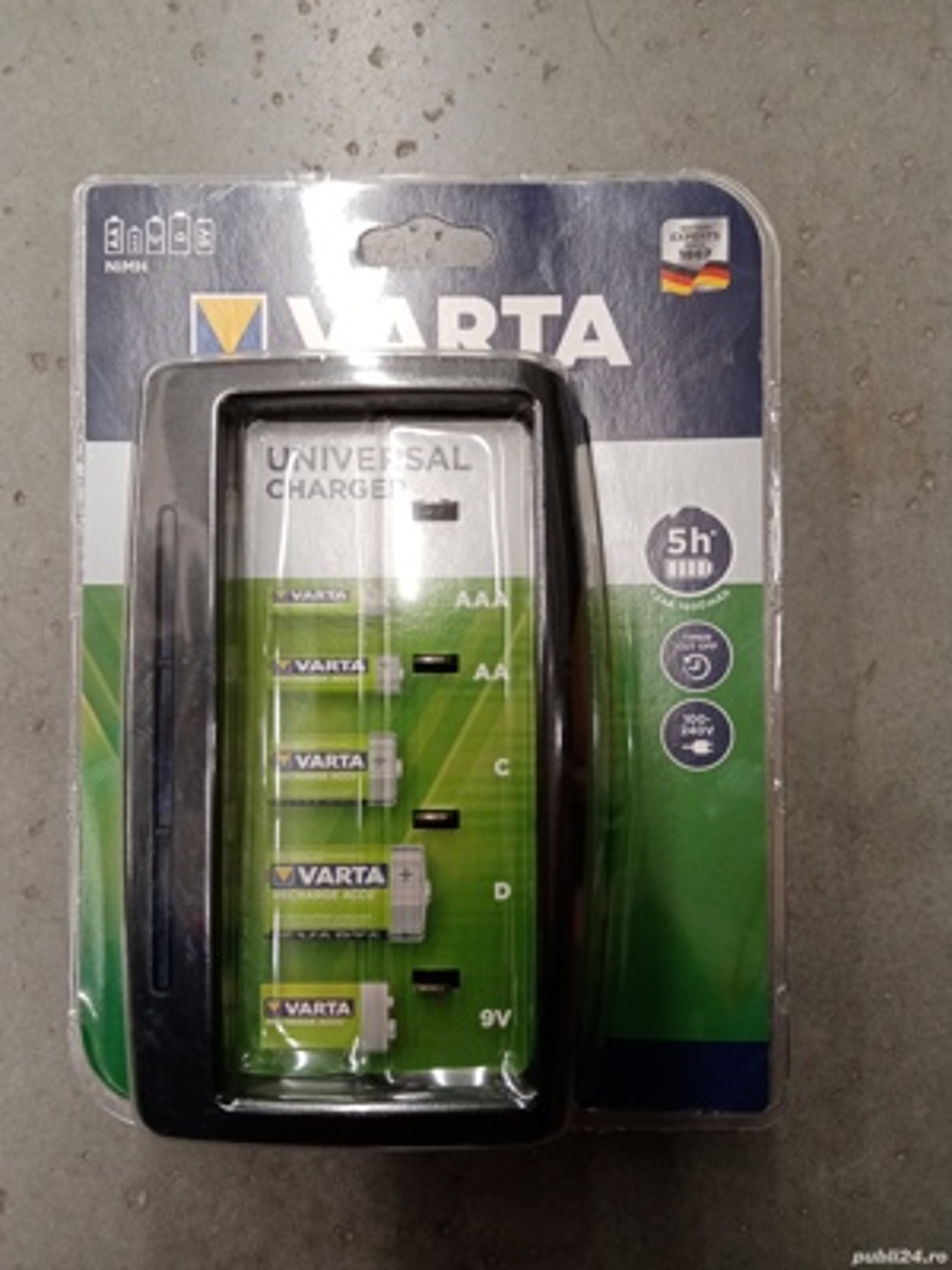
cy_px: 635
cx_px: 476
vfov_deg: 67.3
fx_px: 953
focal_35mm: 26
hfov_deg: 53.1
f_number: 1.8
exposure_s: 1/33.3
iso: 166
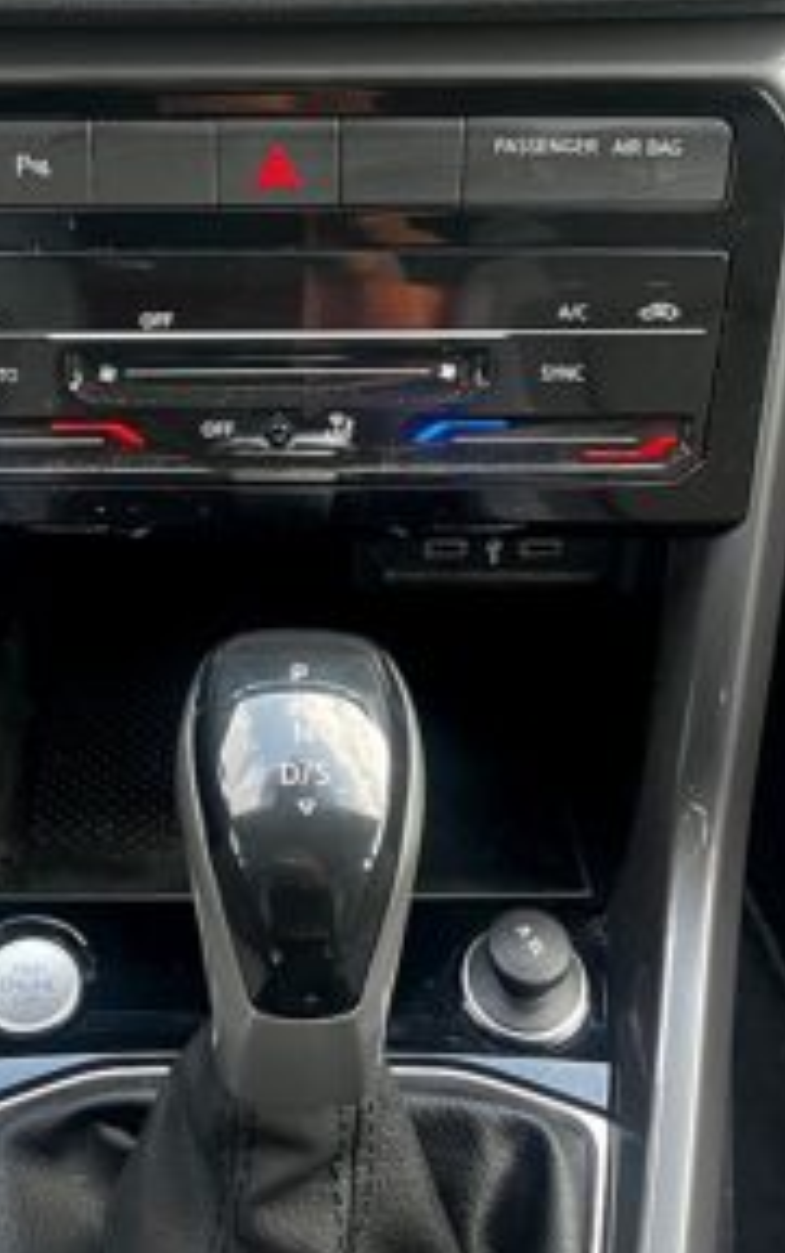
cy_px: 69
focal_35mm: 60
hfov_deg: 21.6
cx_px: 245
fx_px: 2051
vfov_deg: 31.9
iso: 125
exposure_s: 1/94
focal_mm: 5.1
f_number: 1.6
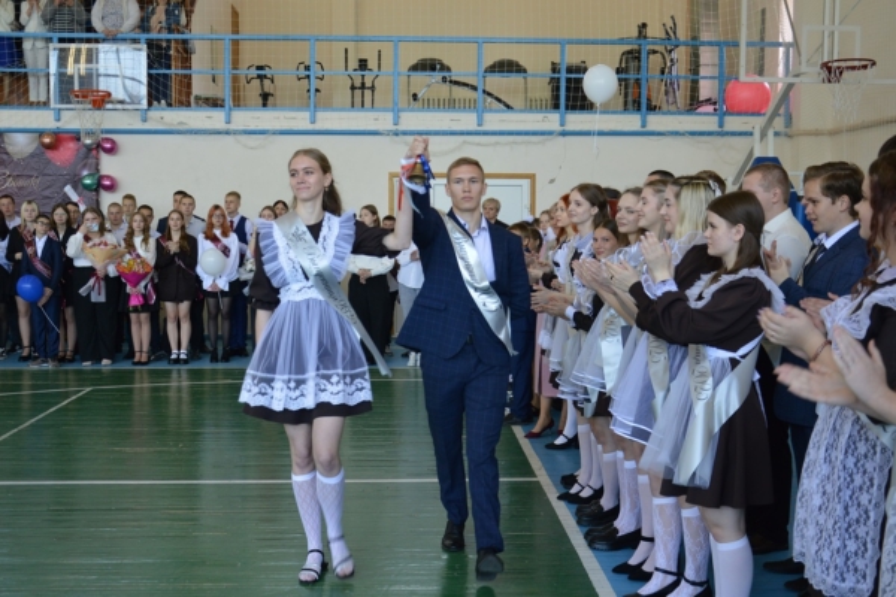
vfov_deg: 29.9
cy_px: 298
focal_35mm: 45
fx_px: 1120
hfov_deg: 43.6
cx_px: 448
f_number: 4.2
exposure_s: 1/60
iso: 450
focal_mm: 30
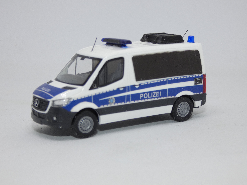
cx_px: 124
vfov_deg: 17.8
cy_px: 92
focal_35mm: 83
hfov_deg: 23.6
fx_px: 592
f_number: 4.5
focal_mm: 14.8
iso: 100
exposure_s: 1/50
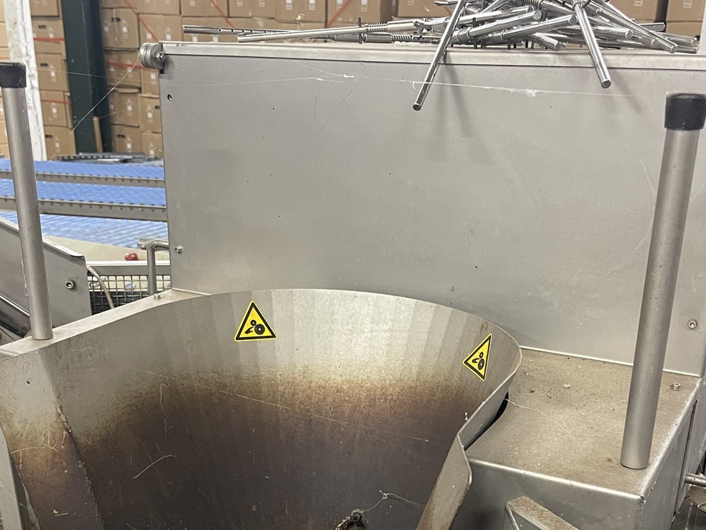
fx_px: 857
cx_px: 343
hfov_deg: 44.8
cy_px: 426
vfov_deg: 33.3
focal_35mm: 42
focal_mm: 5.1
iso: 400
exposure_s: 1/50
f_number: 1.6
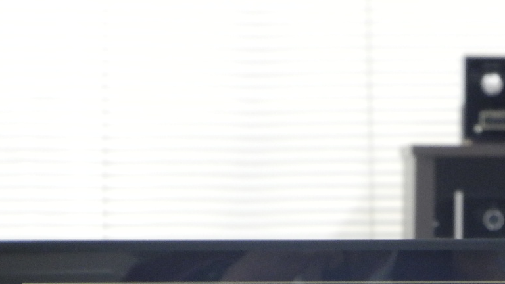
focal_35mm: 270
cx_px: 414
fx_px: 3615
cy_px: 296
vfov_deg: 4.5
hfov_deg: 8.0
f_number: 4.5
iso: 400
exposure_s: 1/15
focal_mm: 25.4
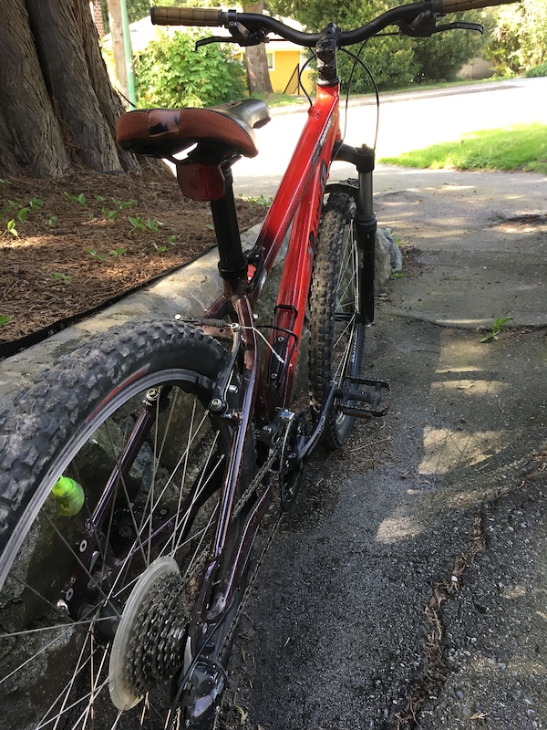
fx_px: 611
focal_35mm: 29
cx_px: 274
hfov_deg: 48.2
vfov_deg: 61.7
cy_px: 365
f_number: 2.2
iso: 32
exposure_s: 1/40
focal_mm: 4.15
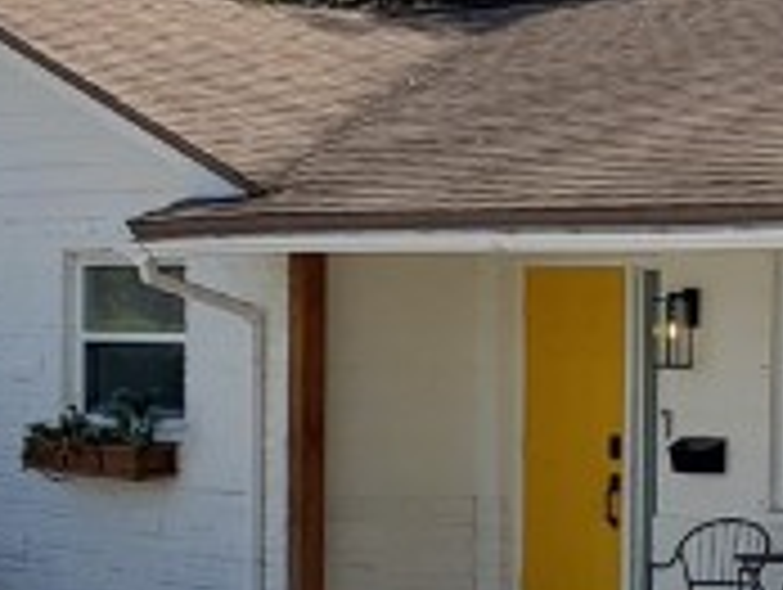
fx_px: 3466
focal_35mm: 153
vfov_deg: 9.7
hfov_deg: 12.5
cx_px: 1048
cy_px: 567
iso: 50
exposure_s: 1/1946
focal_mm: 4.3
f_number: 2.4
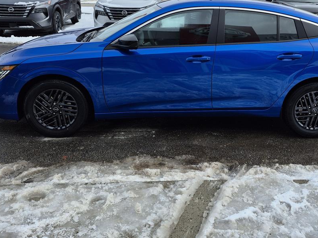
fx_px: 340
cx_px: 187
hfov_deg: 49.9
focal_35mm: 37
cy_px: 73
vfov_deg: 38.1
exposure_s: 1/1224
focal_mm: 5.4
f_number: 1.8
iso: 25
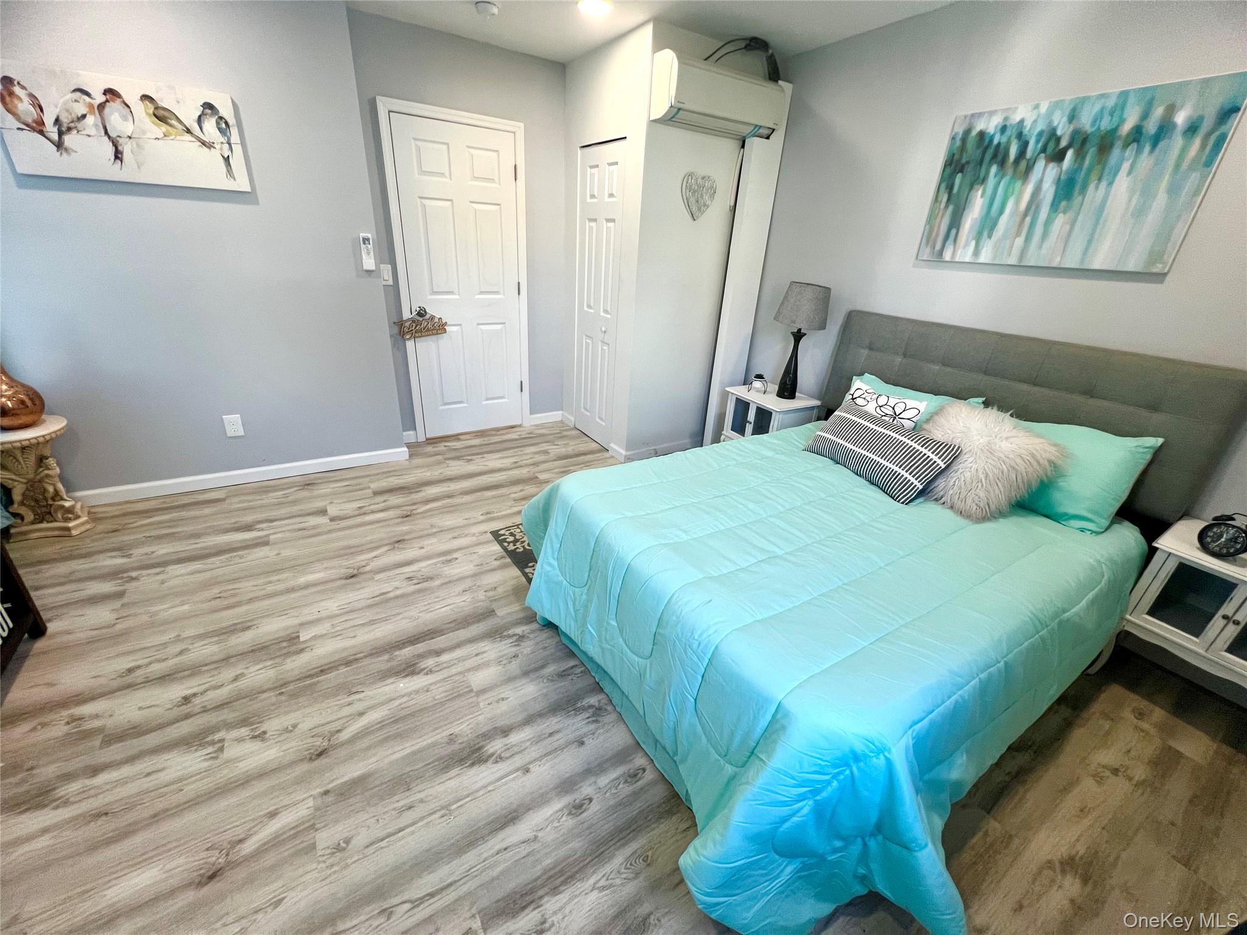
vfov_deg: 89.9
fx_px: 468
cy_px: 468
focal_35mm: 13
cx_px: 624
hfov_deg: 106.2
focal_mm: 1.57
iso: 160
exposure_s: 1/120
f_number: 1.8
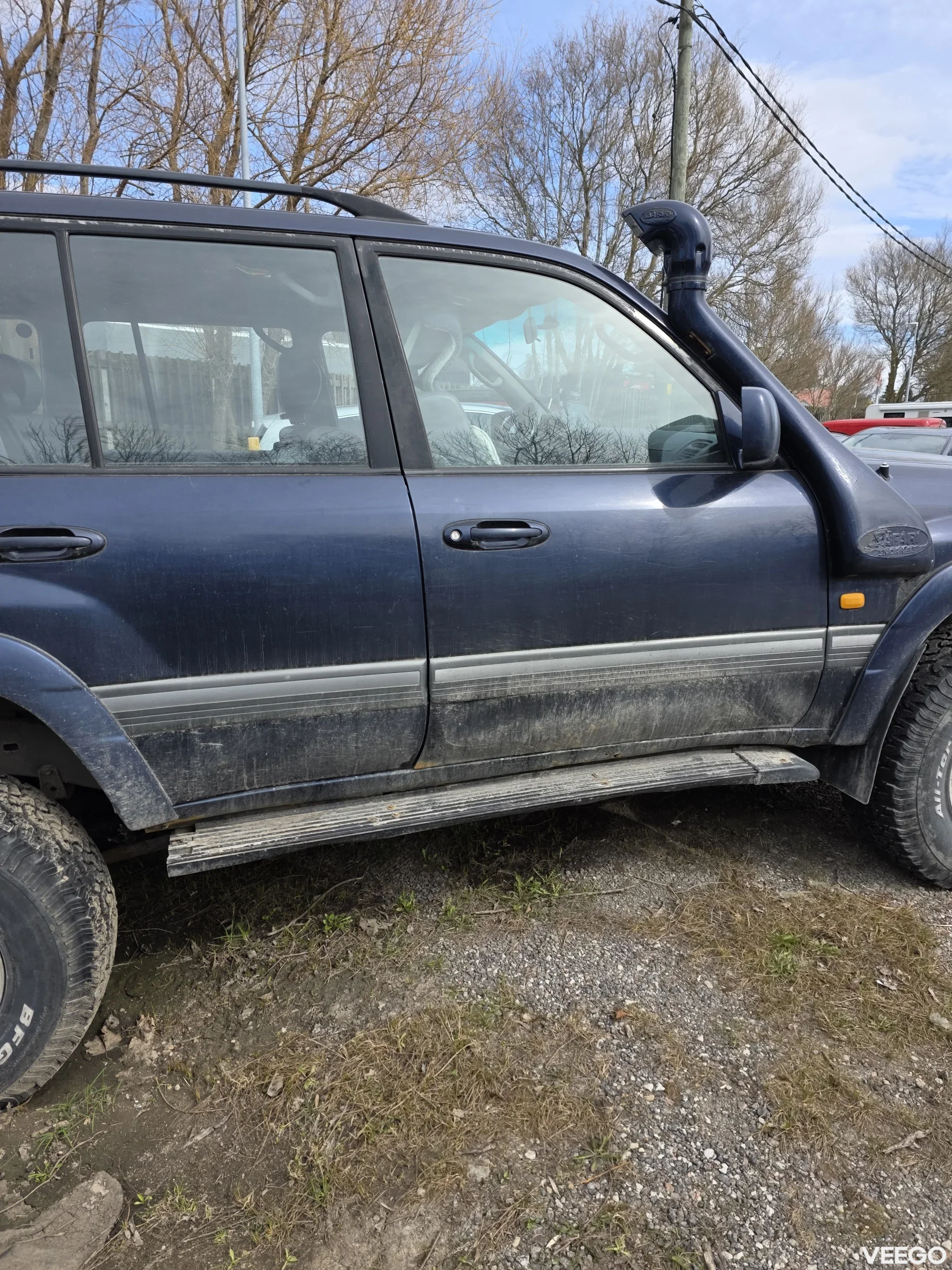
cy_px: 635
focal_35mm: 23
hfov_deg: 58.9
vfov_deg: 73.9
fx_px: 843
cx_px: 476
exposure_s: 1/2333
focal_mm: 6.3
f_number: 1.7
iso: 80
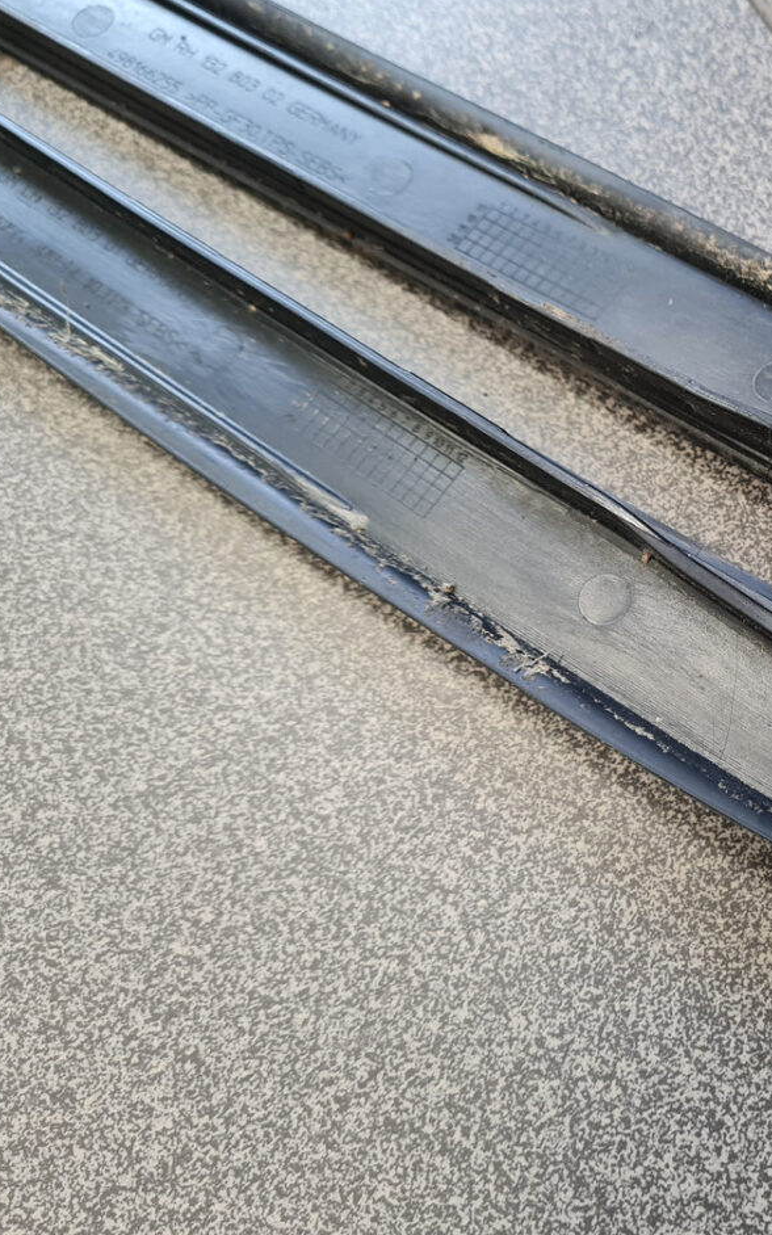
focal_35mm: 41
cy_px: 570
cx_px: 818
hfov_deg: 28.7
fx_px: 1380
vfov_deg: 48.2
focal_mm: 5.4
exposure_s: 1/50
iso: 200
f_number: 1.8
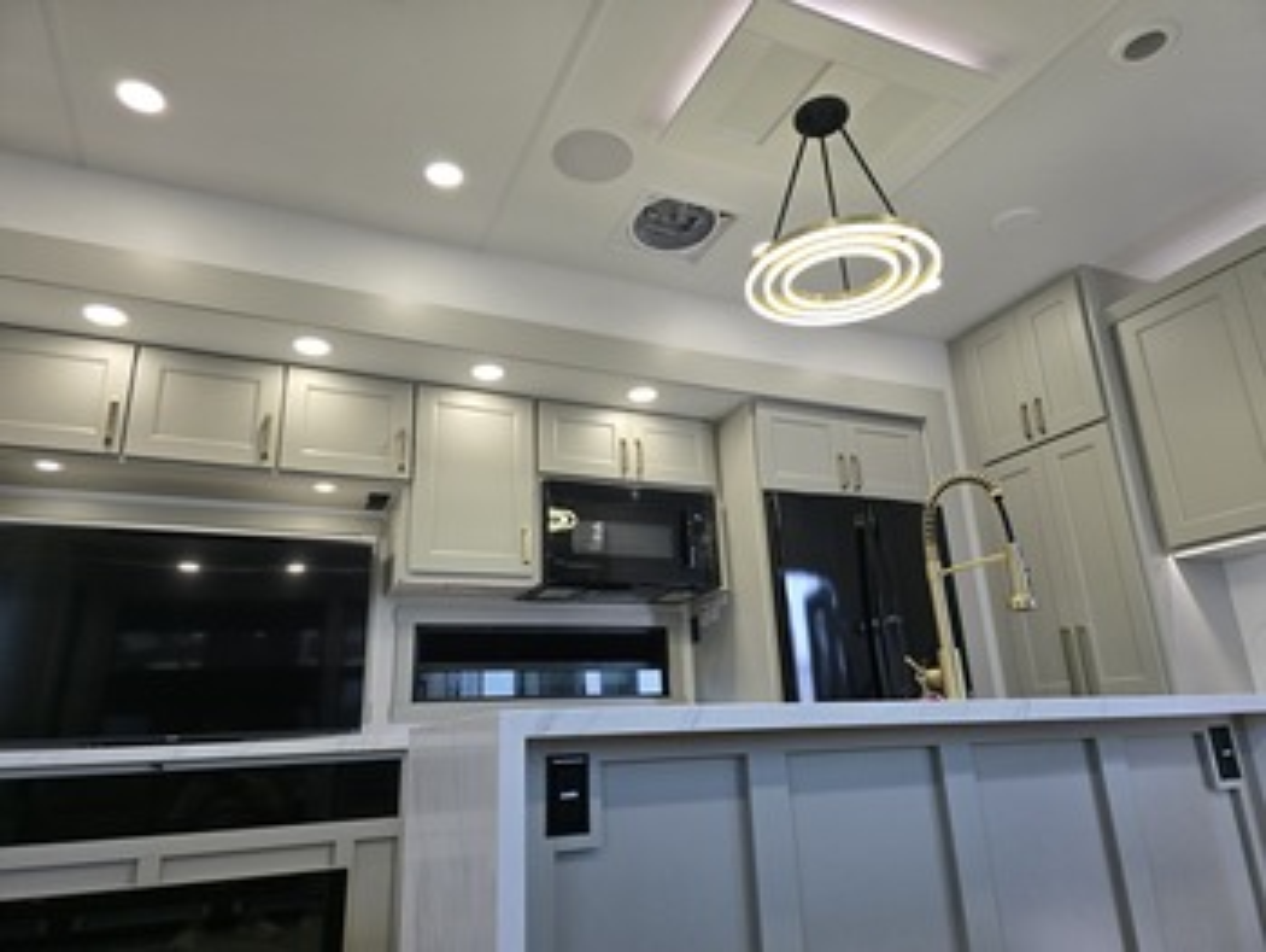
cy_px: 476
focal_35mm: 23
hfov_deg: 73.9
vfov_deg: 58.9
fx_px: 842
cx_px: 633
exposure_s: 1/180
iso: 64
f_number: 1.7
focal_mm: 6.3
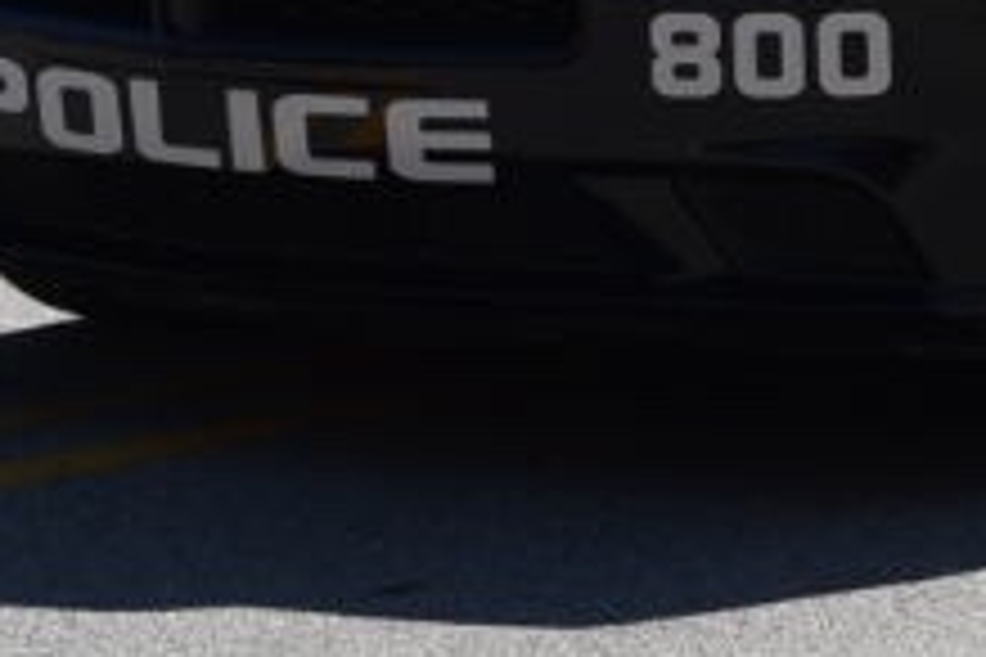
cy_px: -608
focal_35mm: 370
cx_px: 2733
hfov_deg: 5.3
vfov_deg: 3.7
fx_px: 10133
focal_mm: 50
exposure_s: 1/320
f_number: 8
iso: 100
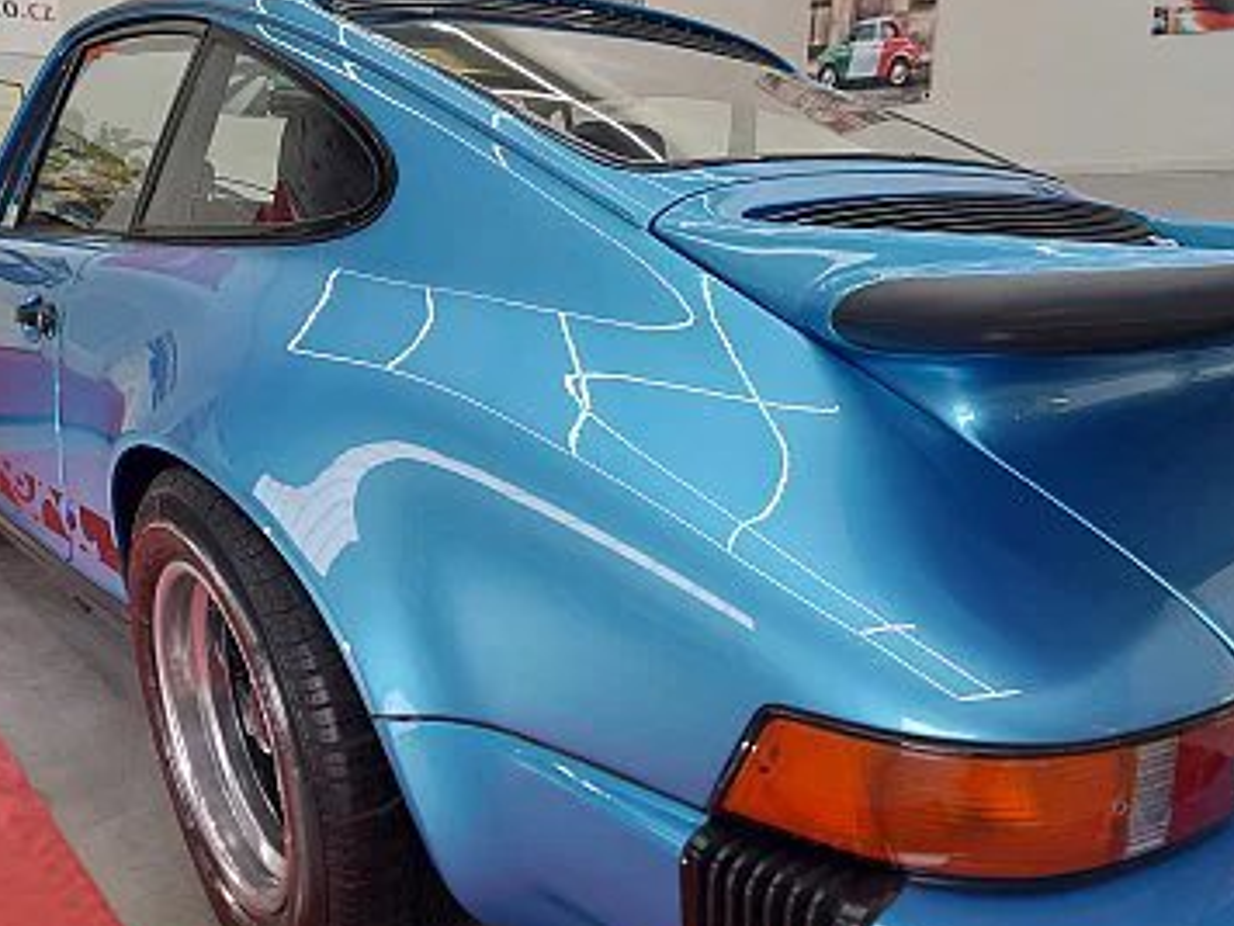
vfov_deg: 51.3
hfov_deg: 65.2
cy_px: 499
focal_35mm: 27
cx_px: 676
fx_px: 963
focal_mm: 5.23
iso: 64
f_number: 1.8
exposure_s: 1/50
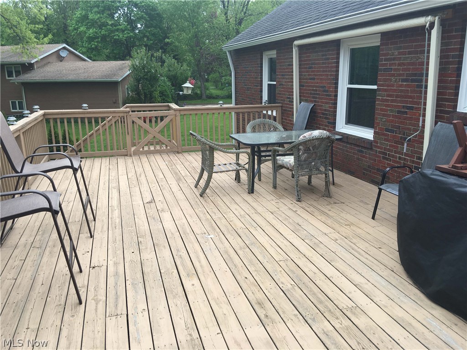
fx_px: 391
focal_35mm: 29
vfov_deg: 48.2
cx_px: 234
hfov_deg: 61.7
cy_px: 175
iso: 25
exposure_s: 1/194
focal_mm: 4.15
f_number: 2.2
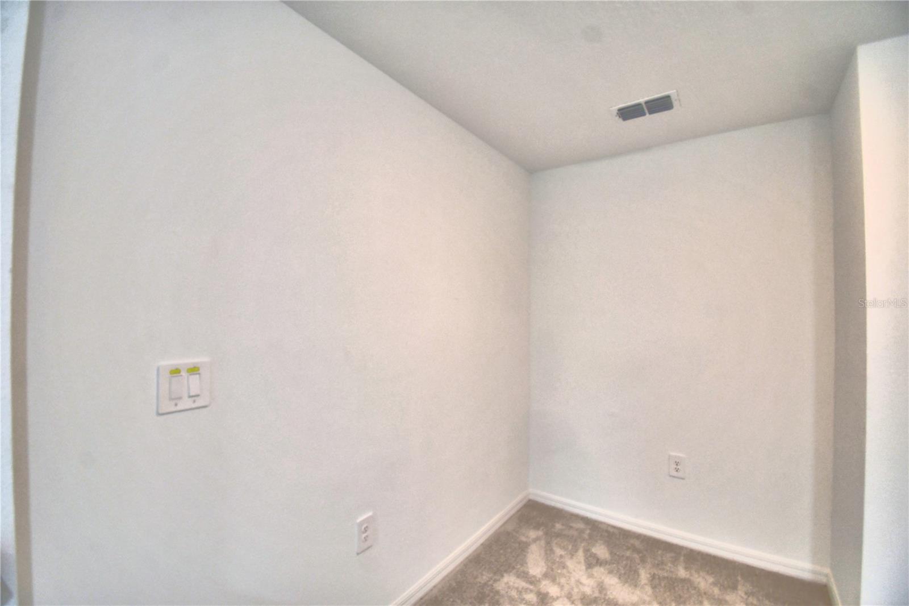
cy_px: 303
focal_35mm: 15
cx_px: 454
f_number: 4.5
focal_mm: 10
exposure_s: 1/100
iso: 400
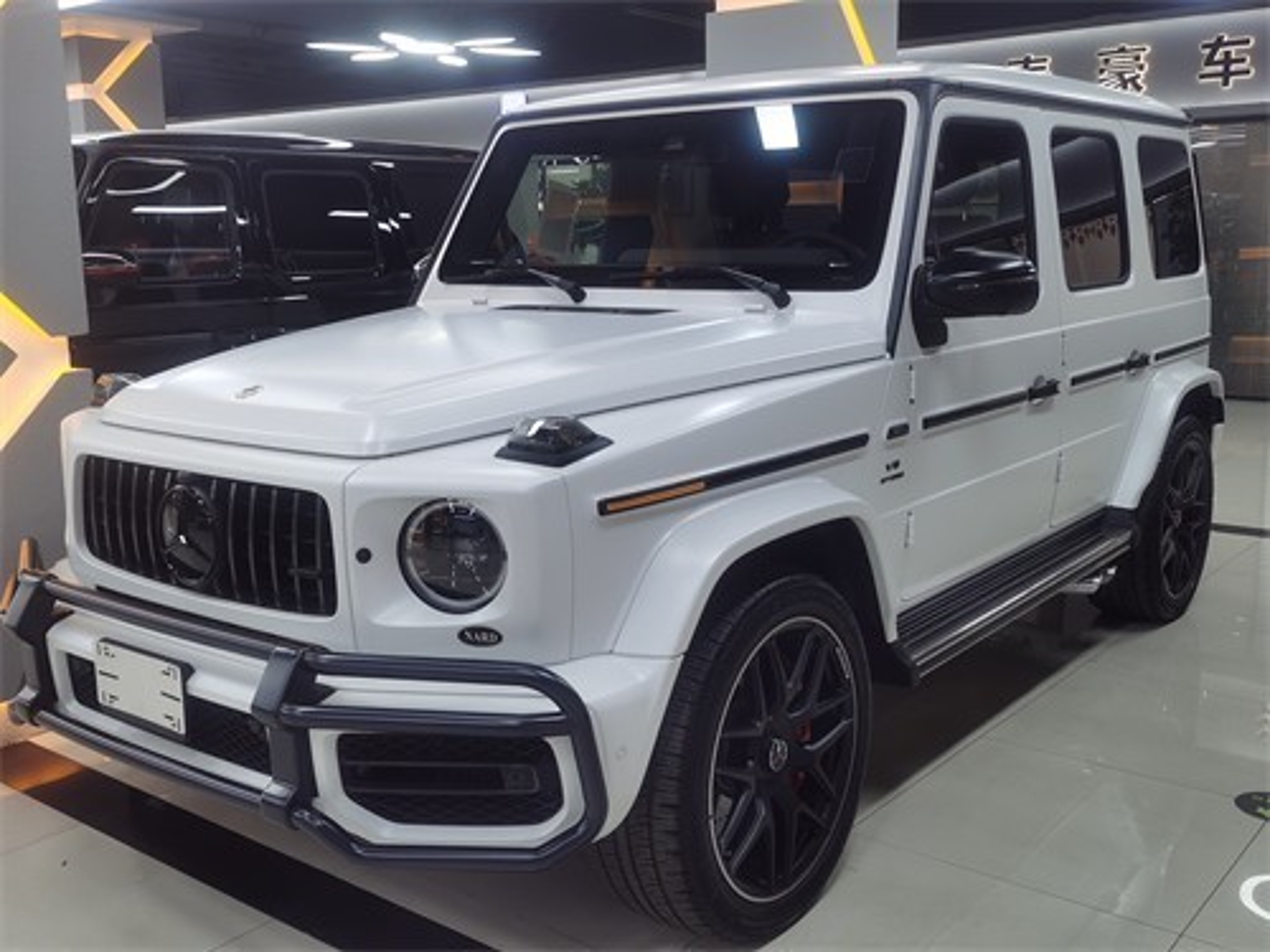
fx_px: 1321
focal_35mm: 36
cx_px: 635
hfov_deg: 51.4
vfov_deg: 39.7
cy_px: 476
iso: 80
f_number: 1.8
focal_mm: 5.58
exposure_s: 1/120
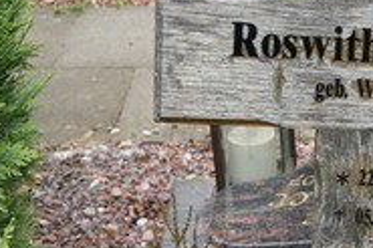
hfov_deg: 17.4
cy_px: 56
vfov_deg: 12.2
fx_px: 1159
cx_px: 452
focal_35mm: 112
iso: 320
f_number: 7.1
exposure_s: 1/250
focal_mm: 30
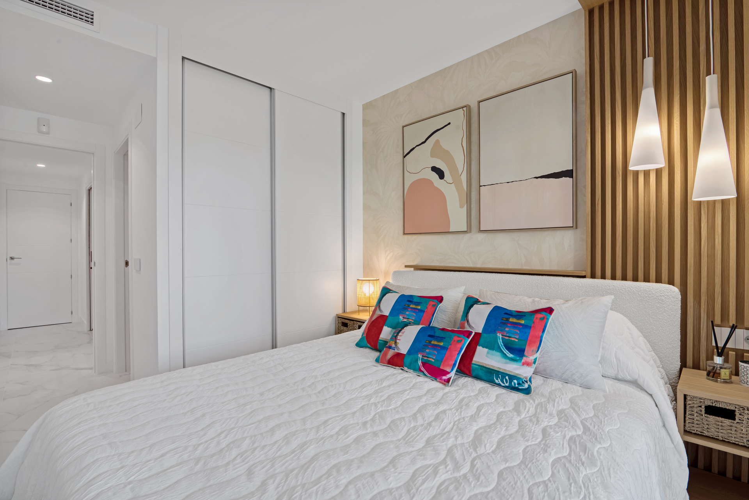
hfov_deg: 96.7
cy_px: 250
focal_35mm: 16
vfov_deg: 73.8
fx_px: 333
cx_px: 374
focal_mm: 16
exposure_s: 1/40
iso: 100
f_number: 10
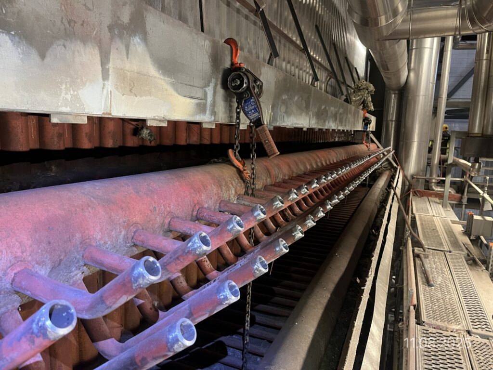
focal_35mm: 26
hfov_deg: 67.3
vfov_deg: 53.1
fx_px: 370
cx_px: 246
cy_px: 185
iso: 500
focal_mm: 5.1
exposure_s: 1/50
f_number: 1.6
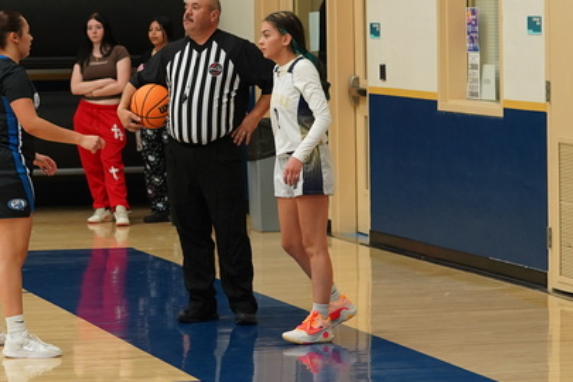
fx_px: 2817
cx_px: 96
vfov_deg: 7.8
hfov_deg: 11.6
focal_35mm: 177
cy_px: 104
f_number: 4
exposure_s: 1/160
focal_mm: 70
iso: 1600
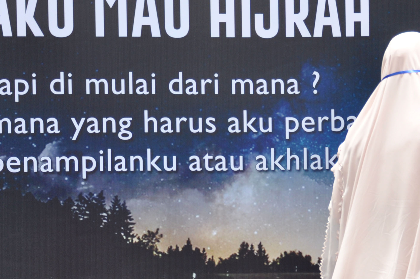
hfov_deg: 18.0
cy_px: 148
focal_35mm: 112
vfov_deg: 12.2
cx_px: 370
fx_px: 1305
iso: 250
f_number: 4.5
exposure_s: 1/800
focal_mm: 34
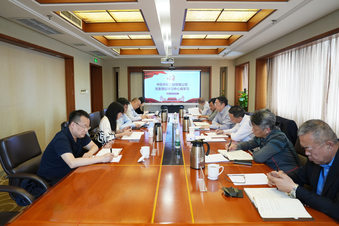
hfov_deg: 73.7
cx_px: 170
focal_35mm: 24
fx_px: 226
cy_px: 113
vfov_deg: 53.1
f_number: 4
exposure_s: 1/50
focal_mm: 24
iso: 400
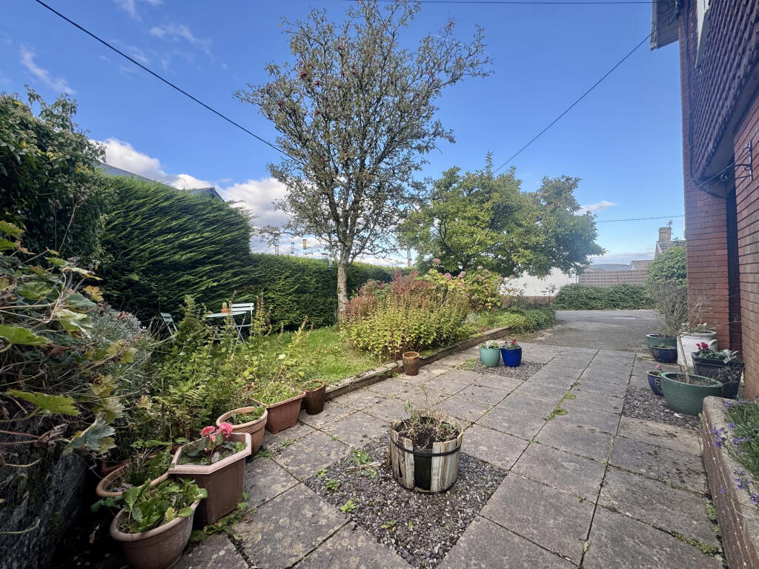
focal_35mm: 14
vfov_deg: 85.7
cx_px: 380
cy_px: 284
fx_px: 307
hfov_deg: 102.1
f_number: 2.2
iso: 40
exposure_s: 1/354
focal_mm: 2.22
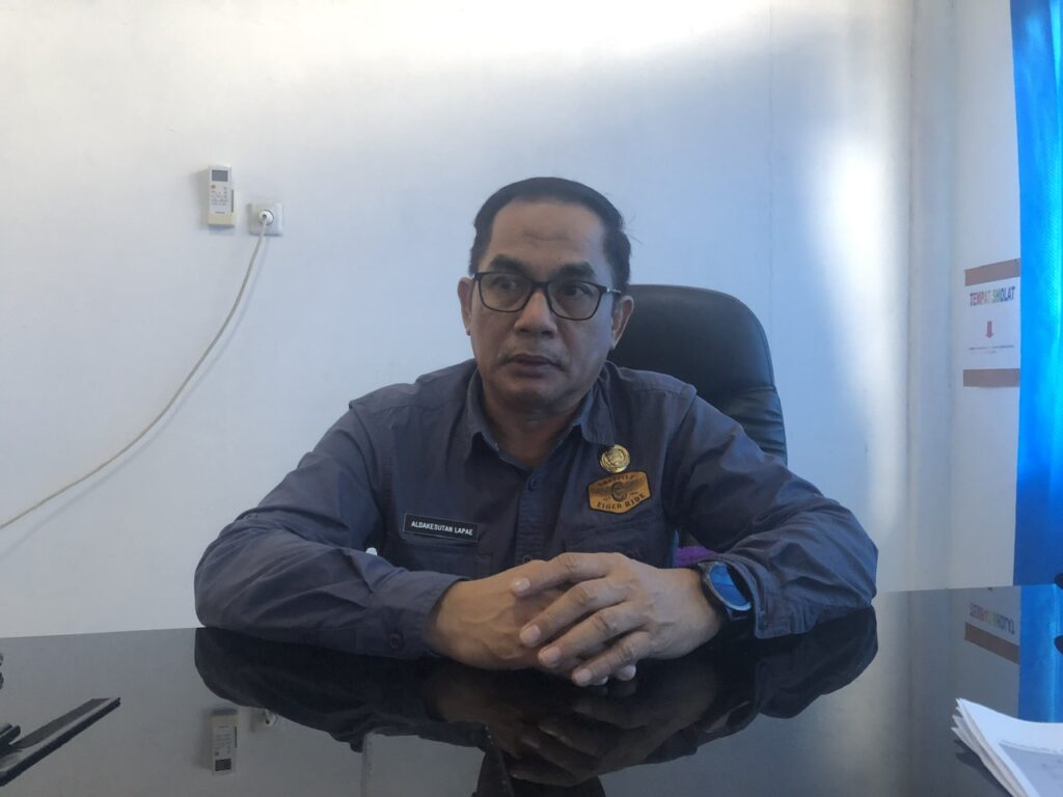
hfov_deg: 63.4
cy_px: 398
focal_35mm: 28
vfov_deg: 49.7
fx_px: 860
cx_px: 532
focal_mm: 4
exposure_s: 1/15
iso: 80
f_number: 1.8
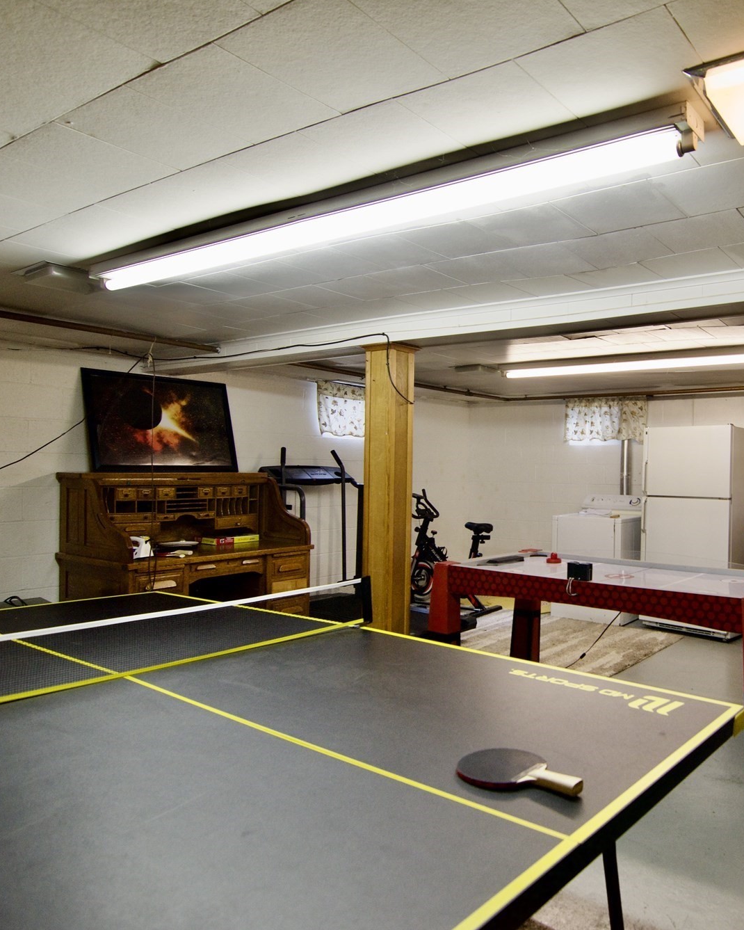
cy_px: 470
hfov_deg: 55.9
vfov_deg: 70.9
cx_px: 574
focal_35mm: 24
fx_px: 653
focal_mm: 11
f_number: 4
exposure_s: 1/60
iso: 720
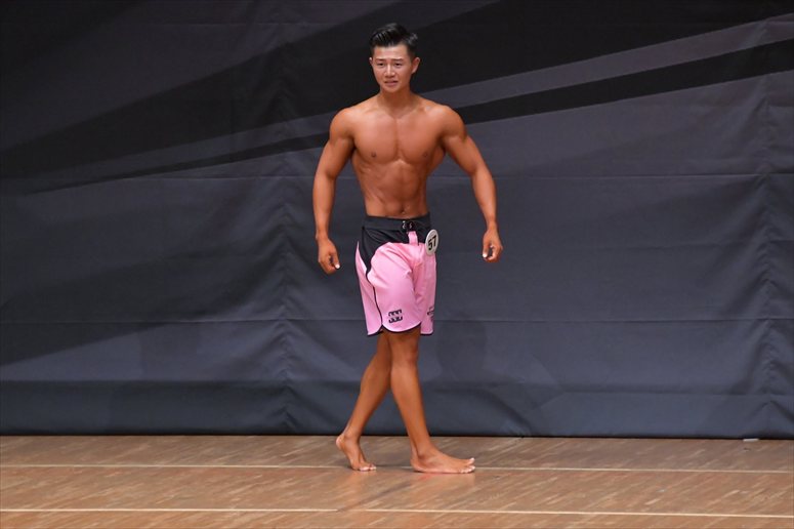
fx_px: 6944
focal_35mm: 315
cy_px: 264
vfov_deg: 4.4
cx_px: 397
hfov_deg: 6.5
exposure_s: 1/400
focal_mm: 210
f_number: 5.6
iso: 6400
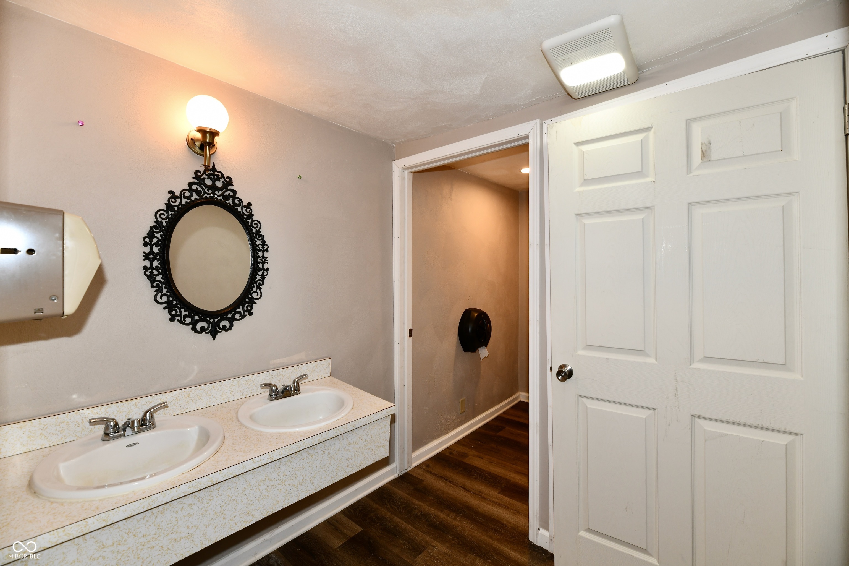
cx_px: 424
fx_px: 330
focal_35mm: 14
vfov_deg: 81.2
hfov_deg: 104.3
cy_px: 283
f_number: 6.3
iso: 640
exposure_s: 1/60
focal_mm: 14
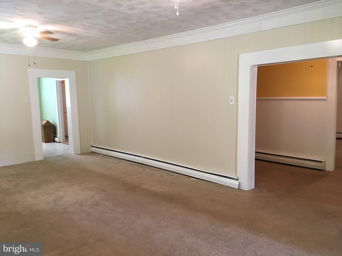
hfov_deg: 61.7
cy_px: 128
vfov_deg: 48.2
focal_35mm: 29
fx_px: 287
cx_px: 171
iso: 125
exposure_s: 1/30
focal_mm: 4.15
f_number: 2.2
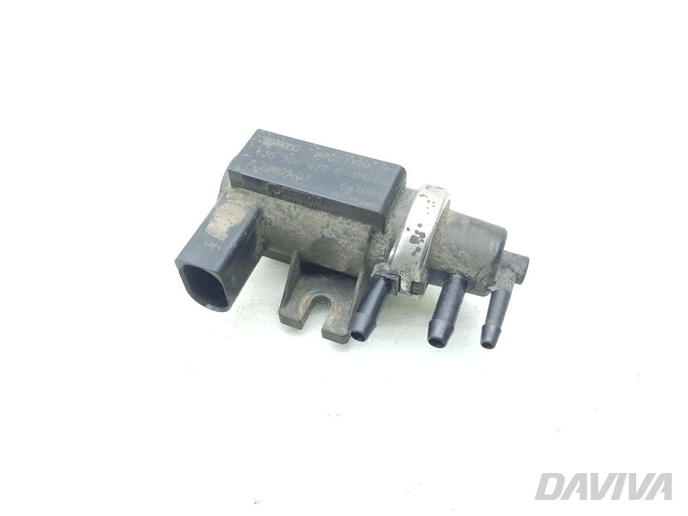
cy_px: 258
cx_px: 344
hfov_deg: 67.3
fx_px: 517
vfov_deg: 53.1
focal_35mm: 26
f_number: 2.4
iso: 160
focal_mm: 4.3
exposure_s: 1/50
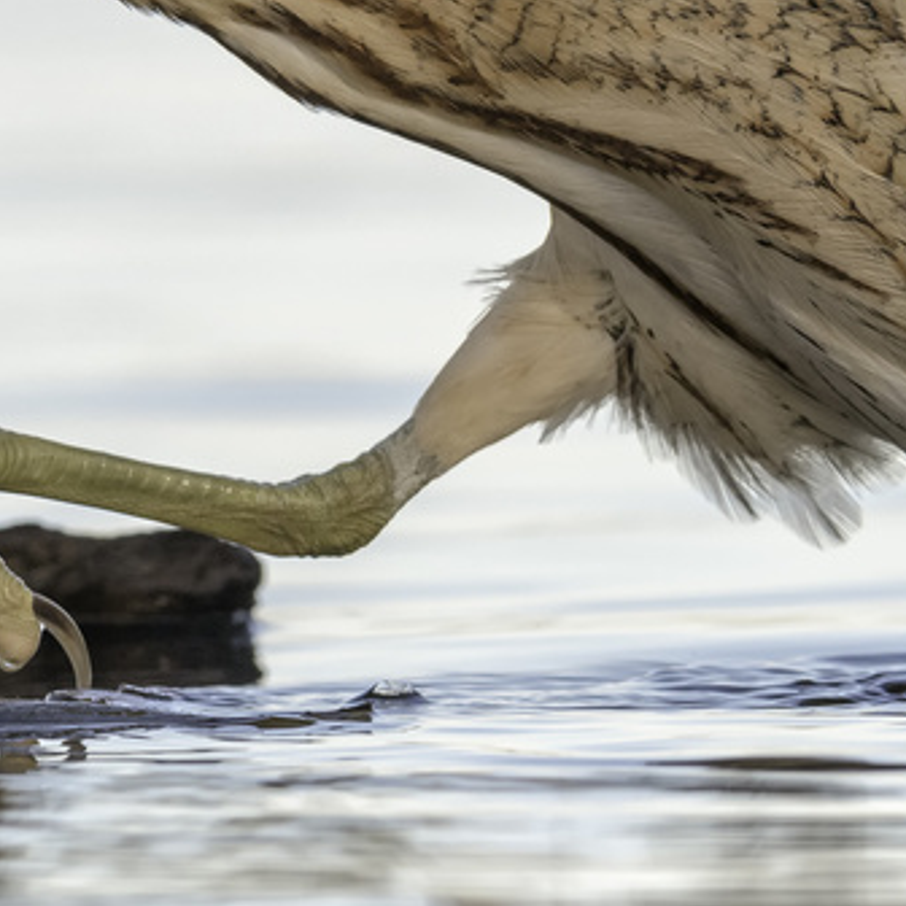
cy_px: 104
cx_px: 634
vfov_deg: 1.2
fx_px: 44950
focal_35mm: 1518
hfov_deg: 1.2
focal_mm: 400
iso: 640
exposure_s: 1/2500
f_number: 5.6
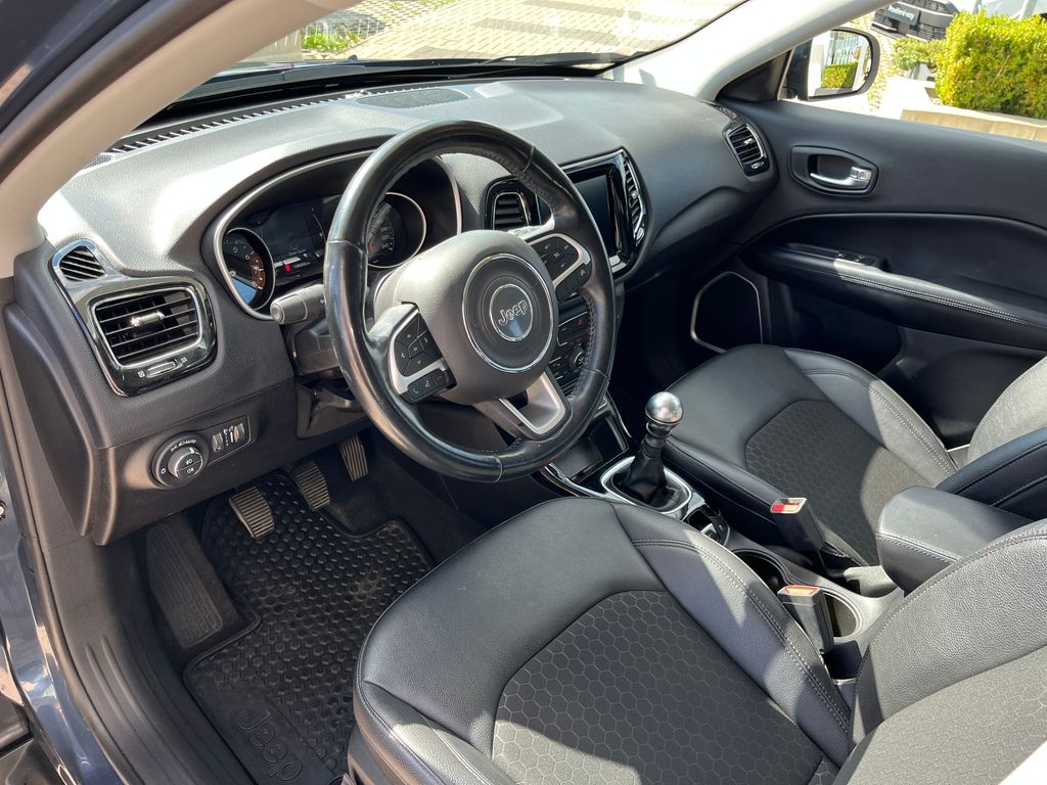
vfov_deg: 53.1
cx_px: 524
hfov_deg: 67.3
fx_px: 786
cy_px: 392
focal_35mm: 26
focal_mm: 5.1
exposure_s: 1/164
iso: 50
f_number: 1.6
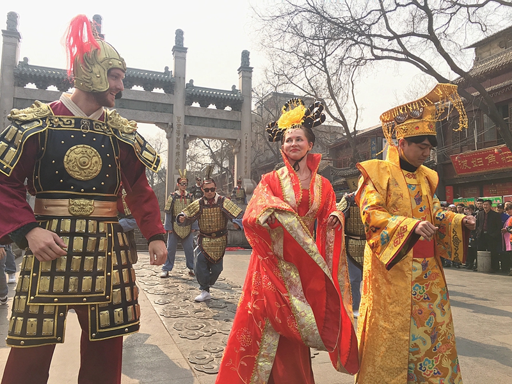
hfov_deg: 61.7
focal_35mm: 29
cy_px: 192
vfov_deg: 48.2
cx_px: 256
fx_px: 429
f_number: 2.2
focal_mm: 4.15
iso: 25
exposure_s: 1/538
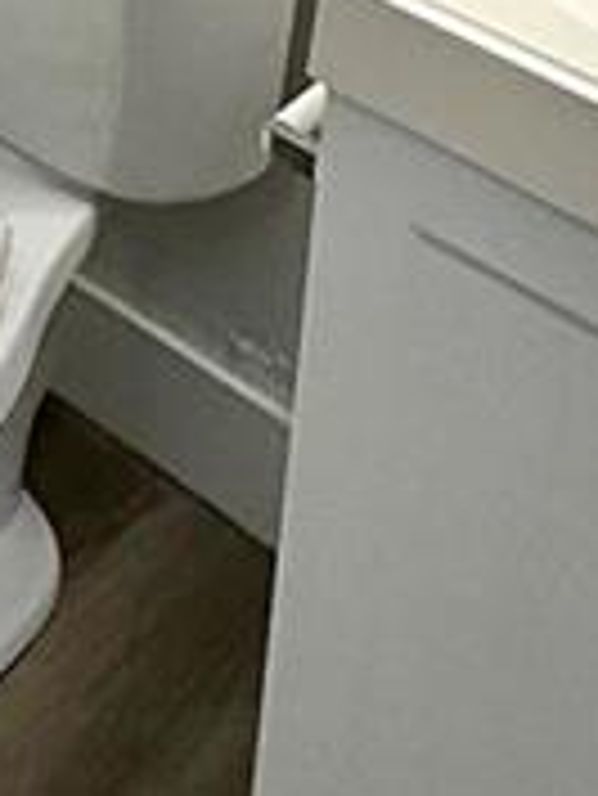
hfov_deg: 14.7
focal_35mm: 95
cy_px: -733
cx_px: -229
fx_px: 2186
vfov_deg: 16.4
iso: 125
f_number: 2.2
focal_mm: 2.22
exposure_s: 1/120
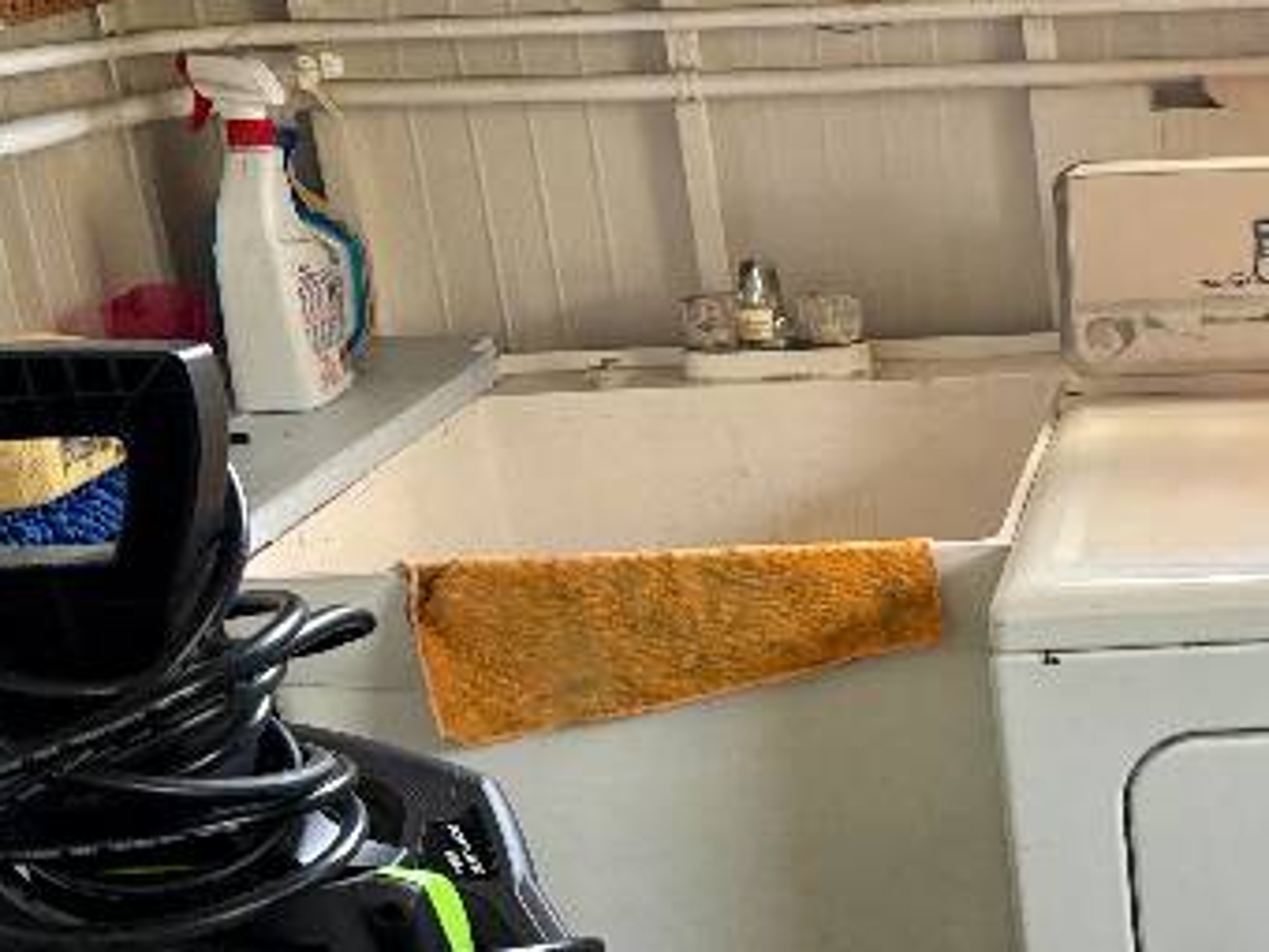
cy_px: 651
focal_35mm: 65
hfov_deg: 26.2
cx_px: 1571
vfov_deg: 22.5
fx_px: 2383
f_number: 1.6
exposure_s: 1/60
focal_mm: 5.96
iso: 125
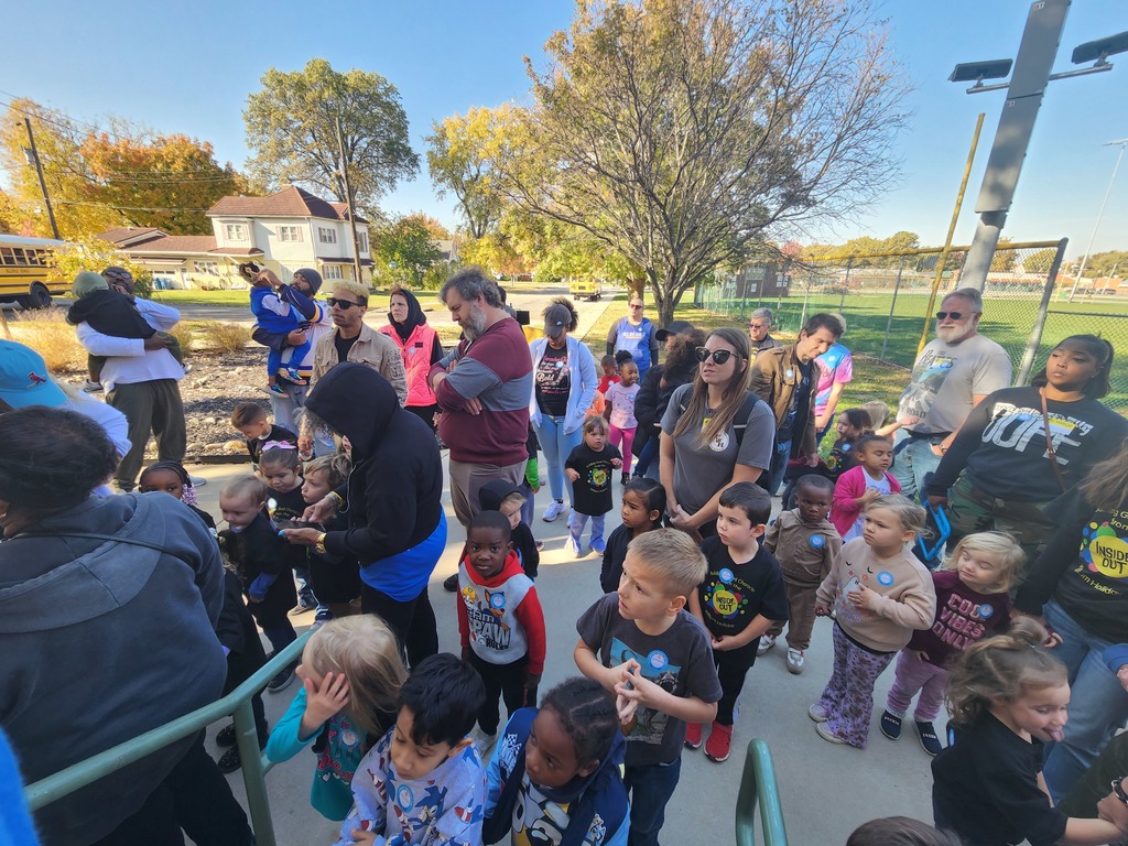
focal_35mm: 13
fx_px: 424
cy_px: 423
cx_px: 564
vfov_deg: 89.9
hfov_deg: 106.2
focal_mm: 2.2
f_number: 2.2
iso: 50
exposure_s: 1/150
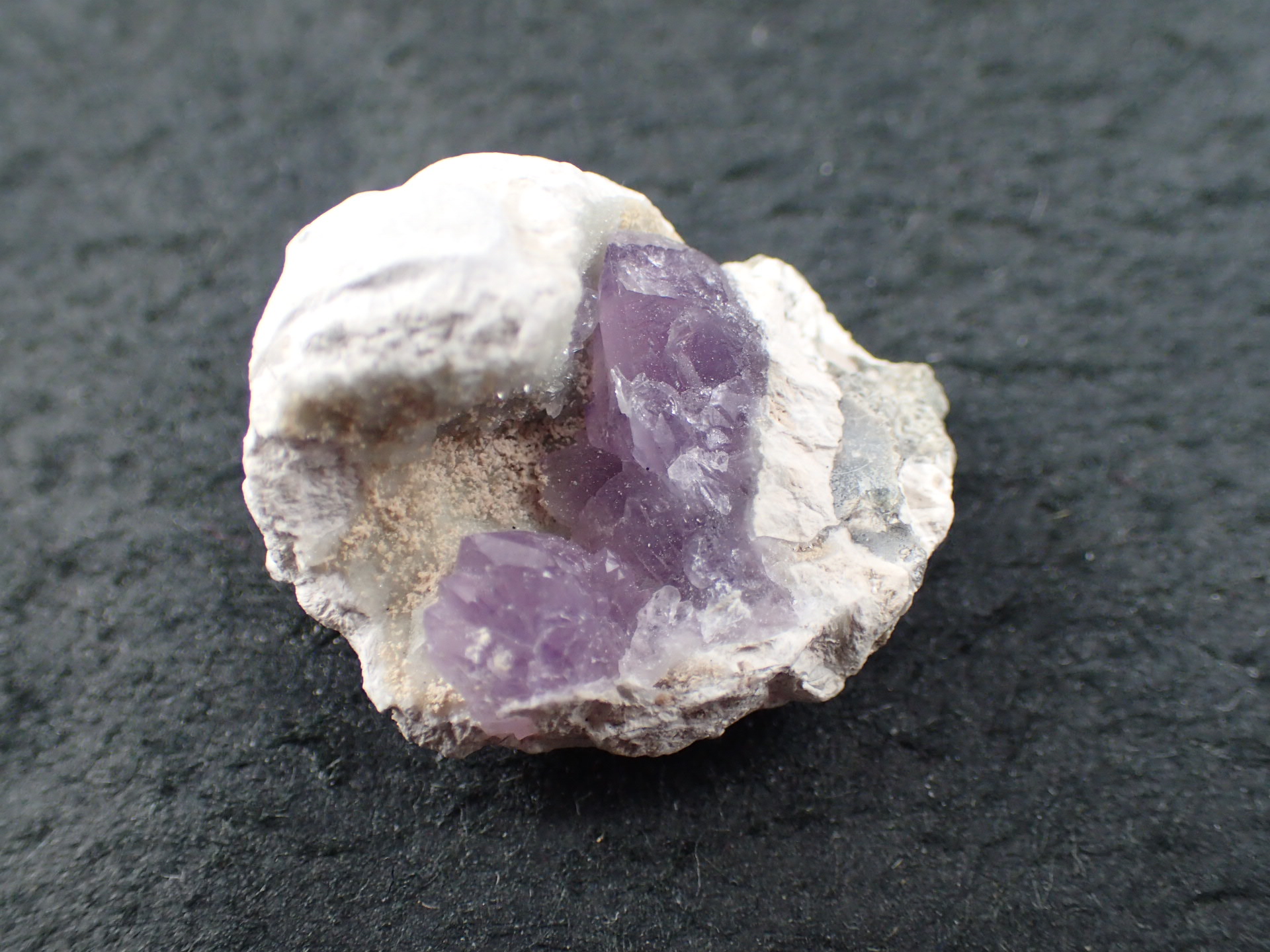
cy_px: 476
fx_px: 1688
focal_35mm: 46
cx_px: 635
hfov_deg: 41.2
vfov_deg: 31.5
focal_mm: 8.41
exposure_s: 1/200
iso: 320
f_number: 3.1
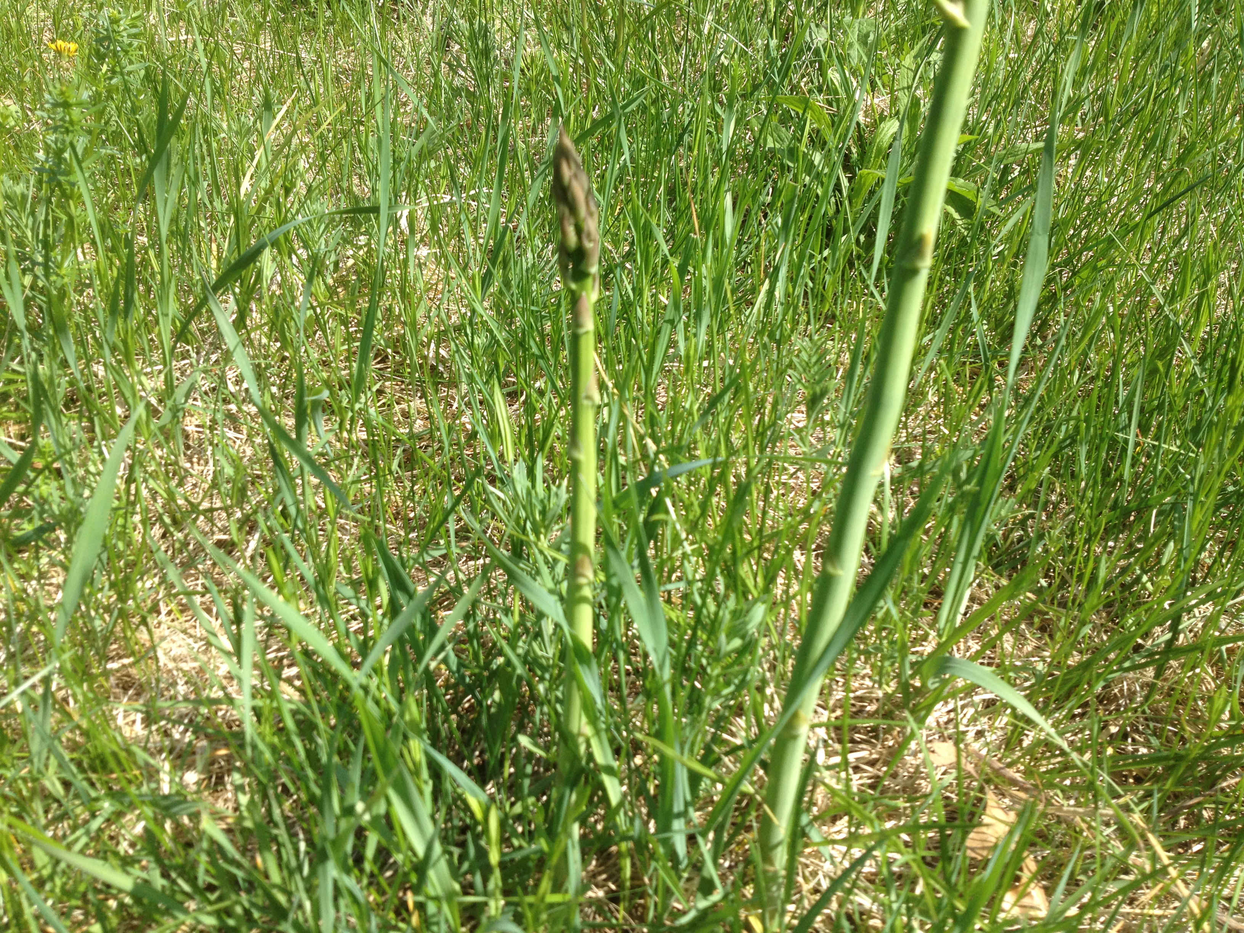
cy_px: 466
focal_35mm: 35
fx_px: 1258
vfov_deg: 40.7
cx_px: 622
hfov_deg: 52.6
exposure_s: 1/863
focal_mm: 4.28
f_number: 2.4
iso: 50
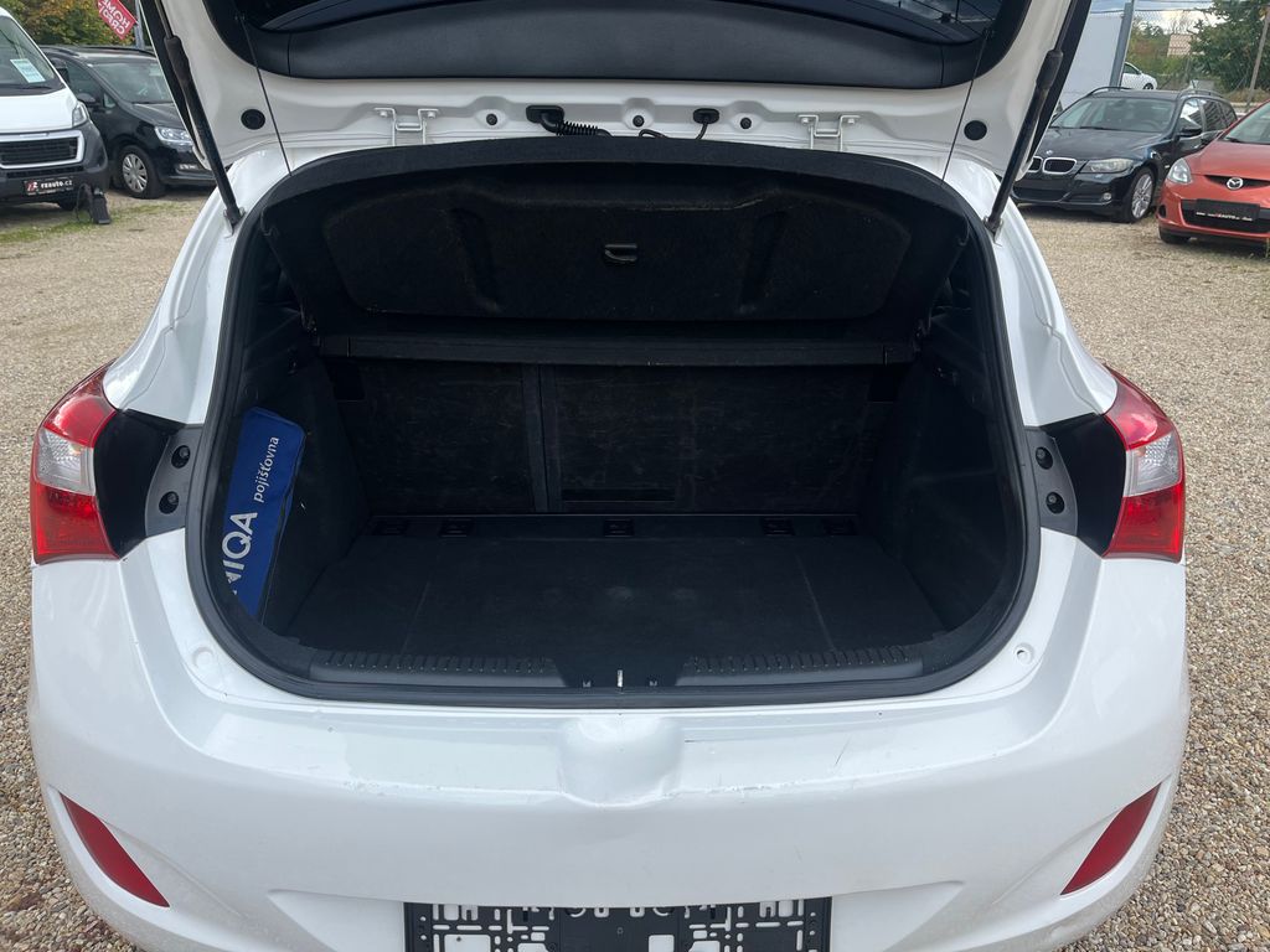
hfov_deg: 67.3
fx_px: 954
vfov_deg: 53.1
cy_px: 476
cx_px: 635
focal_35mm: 26
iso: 50
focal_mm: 5.1
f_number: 1.6
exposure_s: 1/793
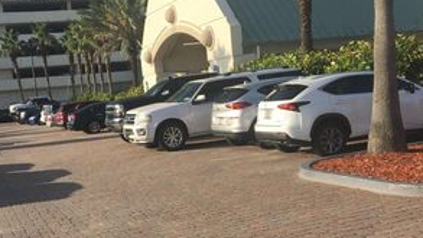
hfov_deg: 38.3
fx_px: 606
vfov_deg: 21.8
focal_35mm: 54
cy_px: 204
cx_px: 167
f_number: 2.2
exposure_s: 1/1326
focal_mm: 4.15
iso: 25
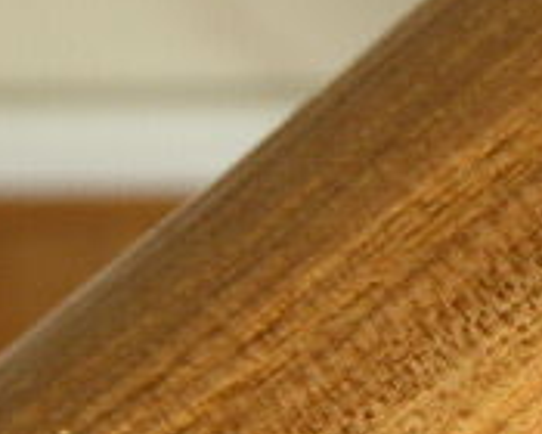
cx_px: 756
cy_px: 679
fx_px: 1829
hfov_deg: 15.8
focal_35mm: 114
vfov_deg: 12.7
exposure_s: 1/80
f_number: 3.5
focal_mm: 5.4
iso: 100
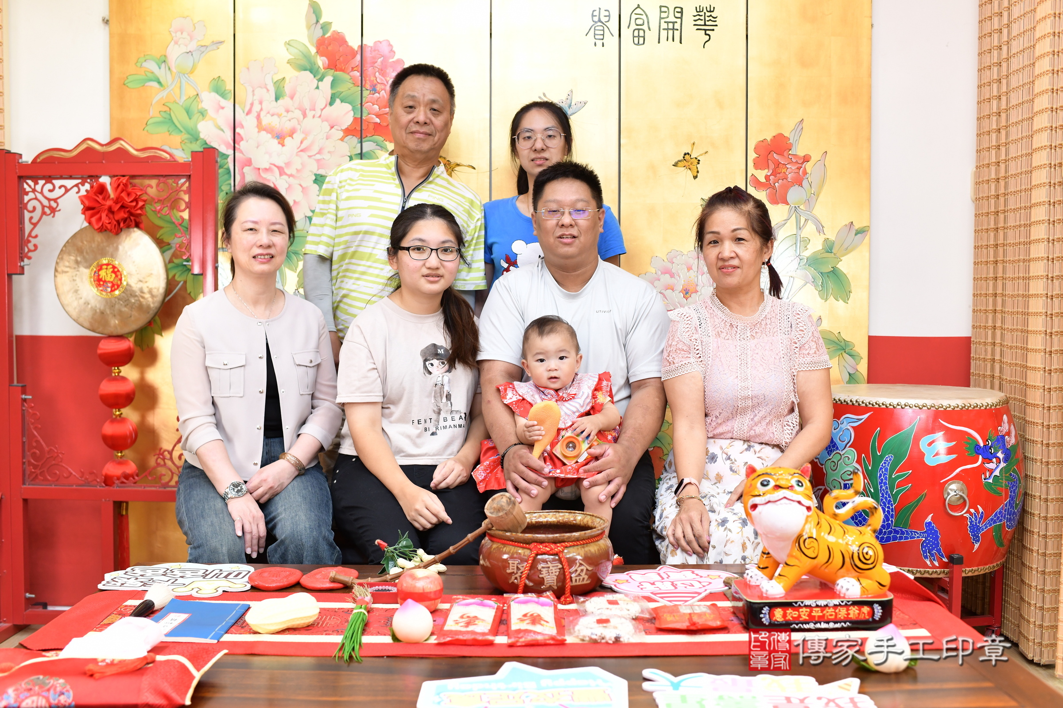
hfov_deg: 54.4
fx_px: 1033
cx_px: 532
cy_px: 354
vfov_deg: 37.9
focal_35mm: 35
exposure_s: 1/200
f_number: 4.5
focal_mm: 35
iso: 1000
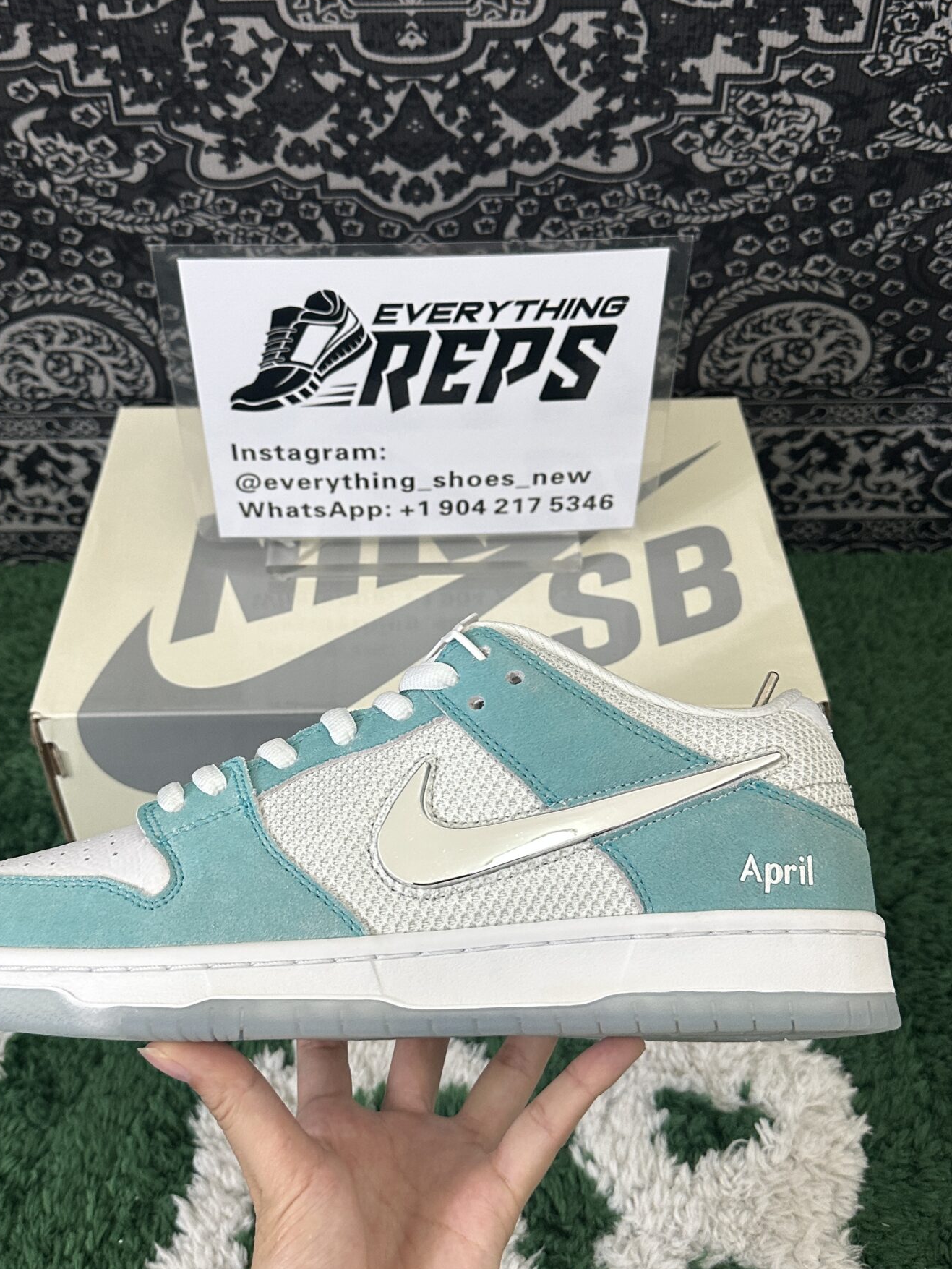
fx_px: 1283
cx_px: 398
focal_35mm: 35
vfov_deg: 52.6
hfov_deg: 40.6
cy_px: 594
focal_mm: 6.86
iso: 250
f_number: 1.78
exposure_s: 1/50
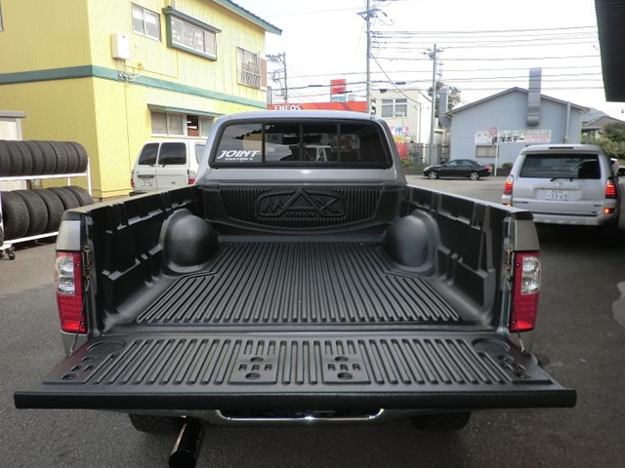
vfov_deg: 53.1
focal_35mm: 26
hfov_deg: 67.3
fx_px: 469
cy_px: 234
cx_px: 312
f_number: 2.8
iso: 50
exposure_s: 1/320
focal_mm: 4.7
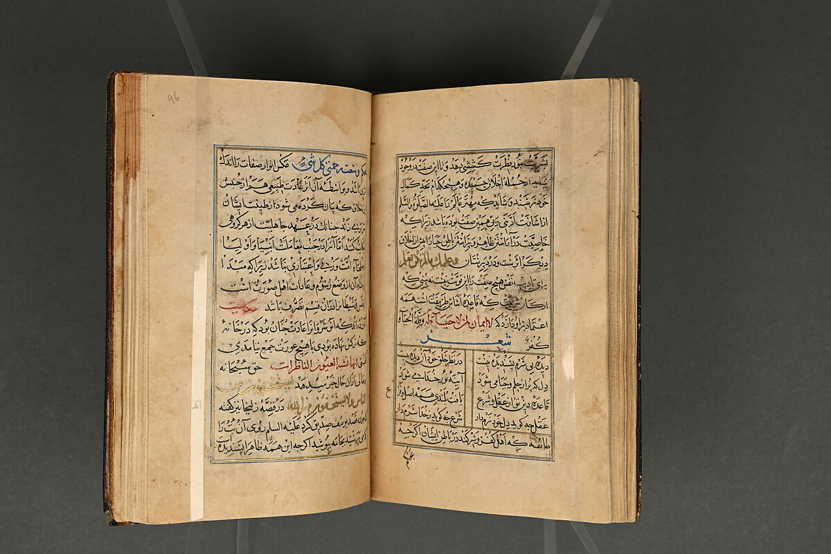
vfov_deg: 23.8
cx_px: 416
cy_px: 277
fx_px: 1316
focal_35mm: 57
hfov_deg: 35.1
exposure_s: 1/30
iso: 250
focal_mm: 57
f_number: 13
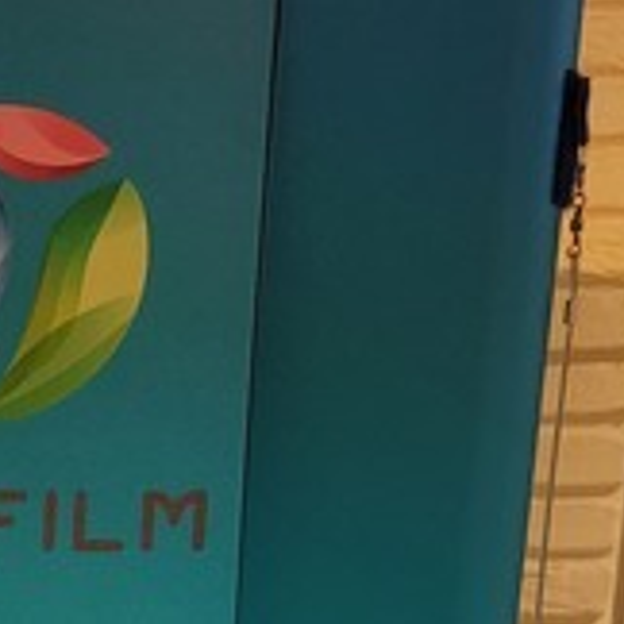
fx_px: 1999
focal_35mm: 98
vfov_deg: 16.1
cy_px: 967
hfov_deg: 15.4
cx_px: -489
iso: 200
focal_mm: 7
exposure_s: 1/119
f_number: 1.8
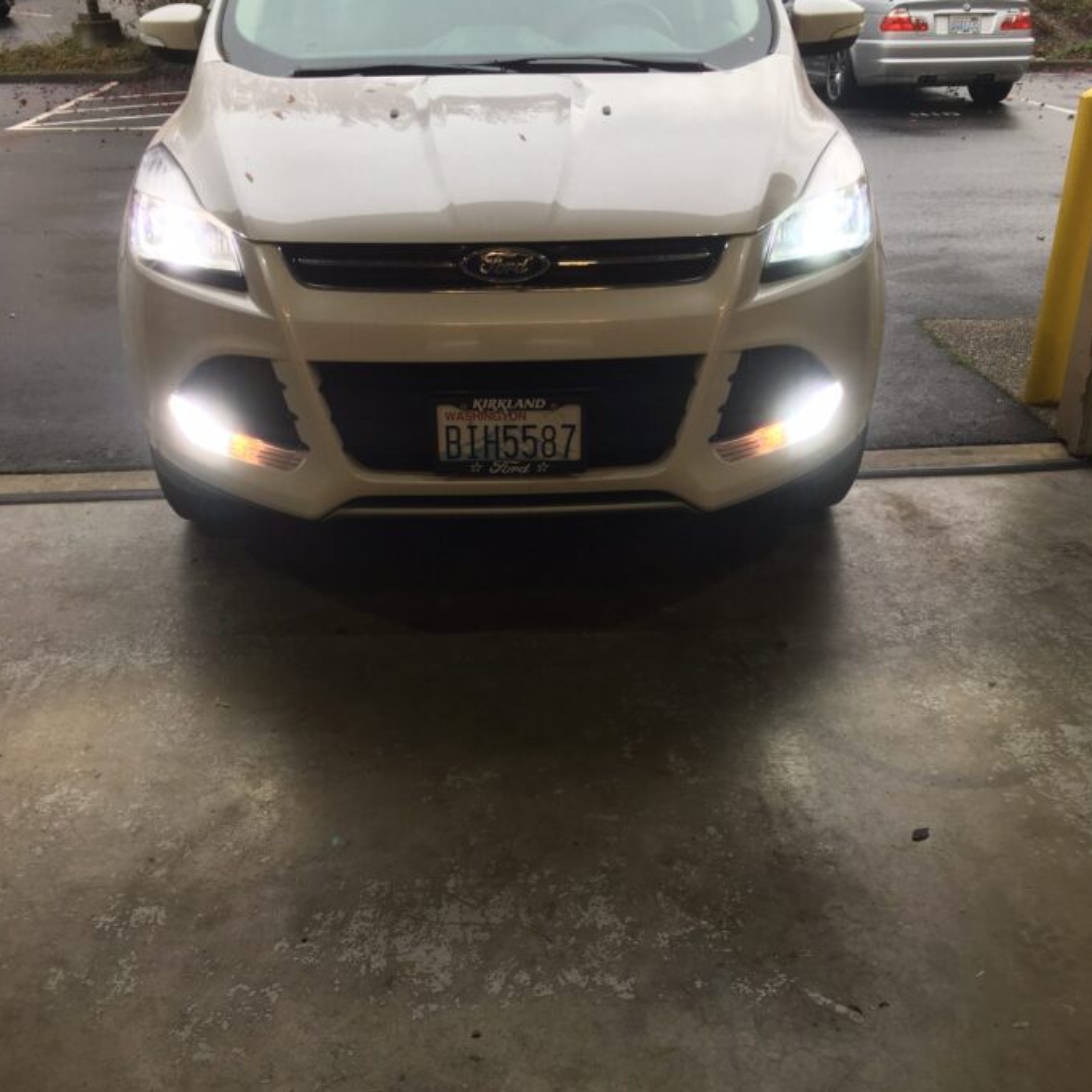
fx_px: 1249
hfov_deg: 47.2
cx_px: 548
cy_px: 642
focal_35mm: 35
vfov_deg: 47.0
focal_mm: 4.15
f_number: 2.2
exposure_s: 1/40
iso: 25
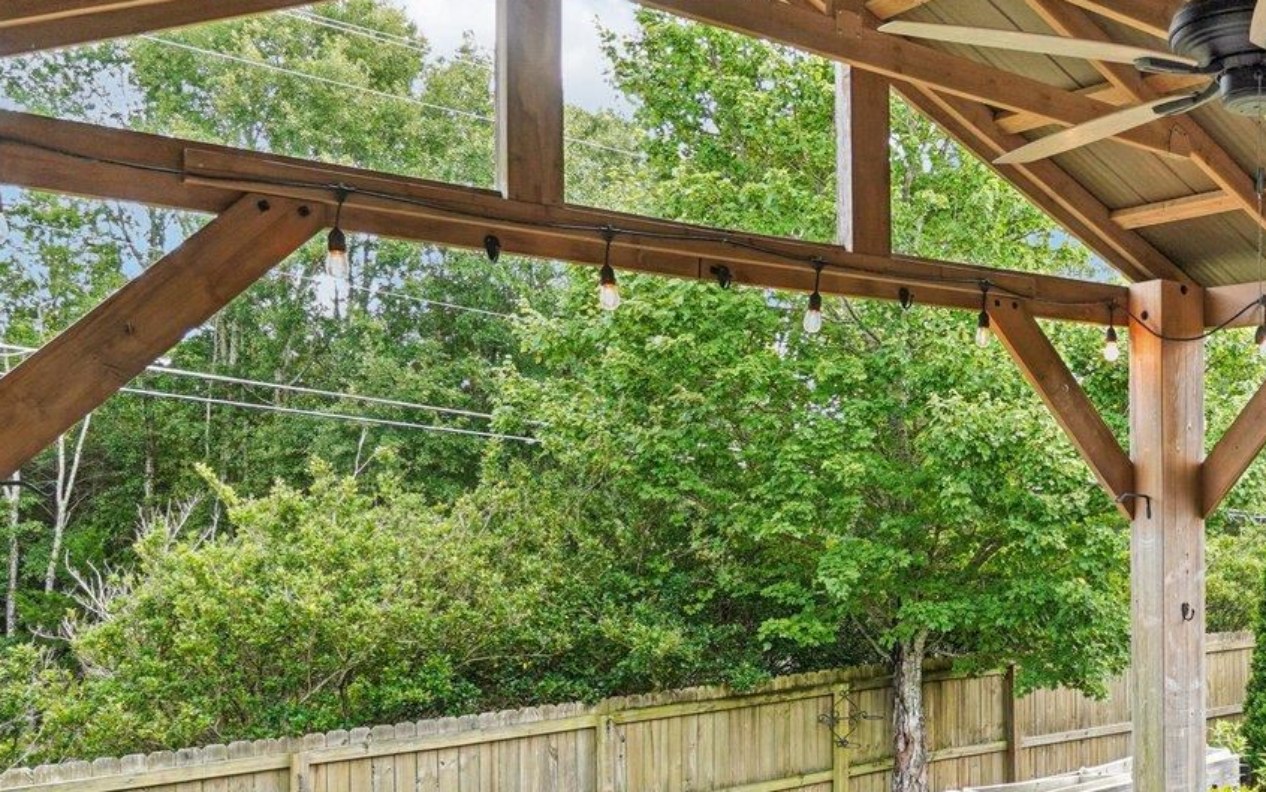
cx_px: 1121
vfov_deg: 33.9
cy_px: 568
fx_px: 1277
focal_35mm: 37
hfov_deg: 47.8
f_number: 8
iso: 160
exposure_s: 1/30
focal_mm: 10
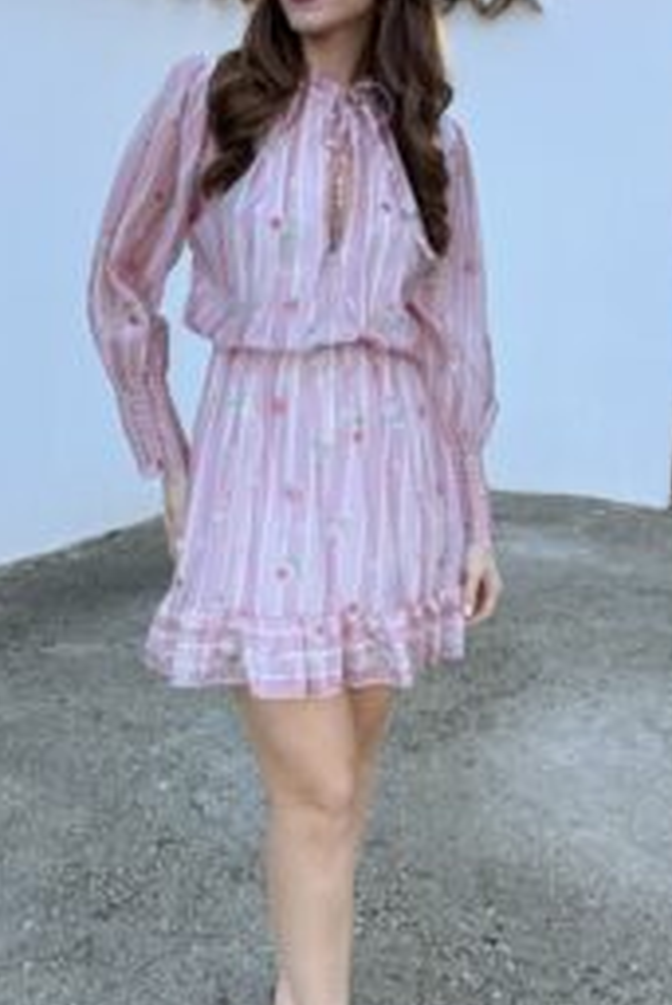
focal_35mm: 39
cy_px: 522
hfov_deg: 34.2
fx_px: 1090
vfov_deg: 49.5
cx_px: 314
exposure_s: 1/488
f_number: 1.78
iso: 80
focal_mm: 6.76
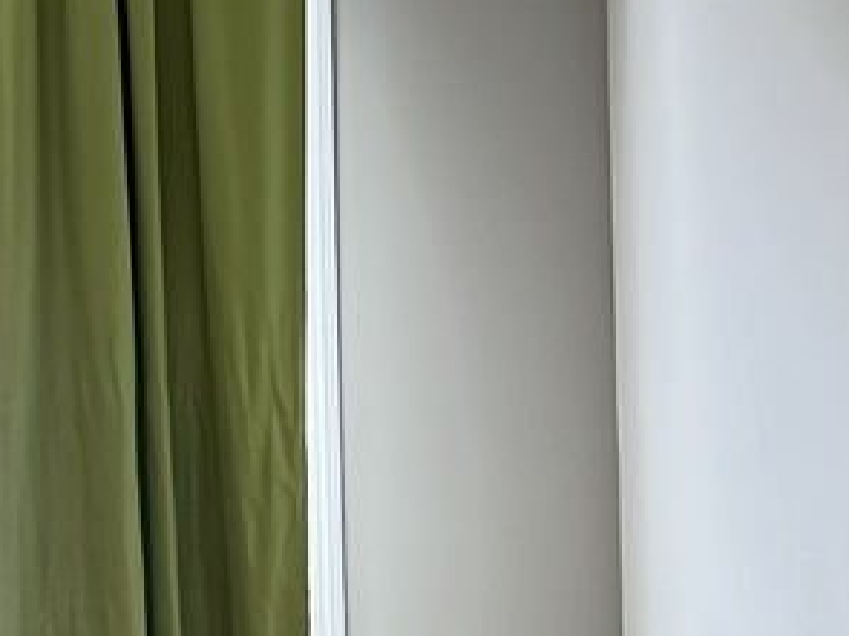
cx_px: -236
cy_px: 555
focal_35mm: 127
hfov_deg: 14.9
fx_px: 3114
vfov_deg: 11.6
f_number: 1.5
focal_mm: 5.7
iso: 80
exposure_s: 1/60
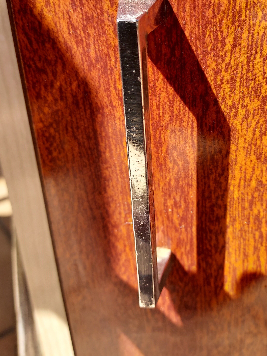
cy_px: 147
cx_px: 161
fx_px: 360
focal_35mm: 35
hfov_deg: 40.5
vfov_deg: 52.3
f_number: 1.8
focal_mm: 4.6
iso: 40
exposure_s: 1/655
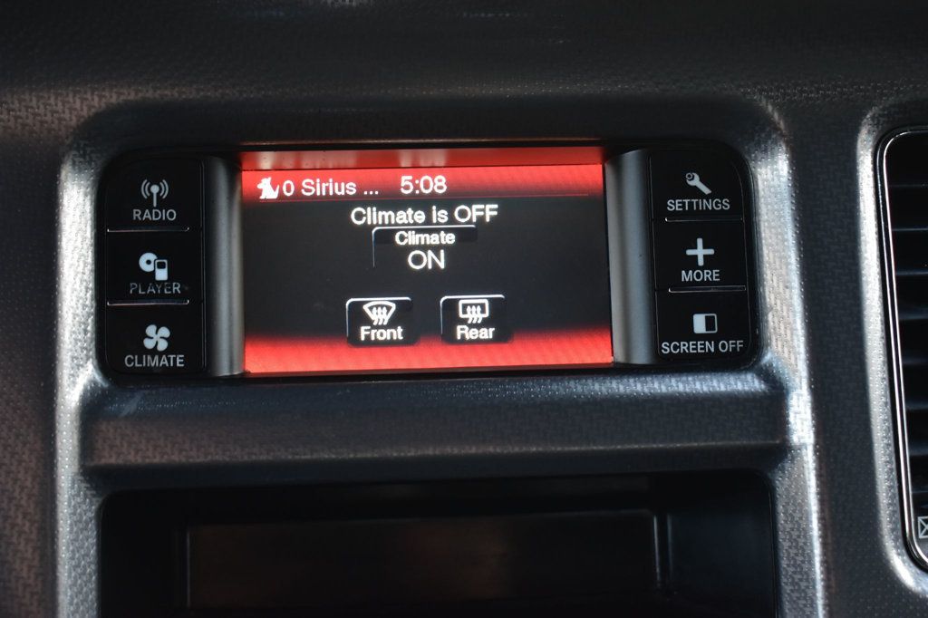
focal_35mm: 60
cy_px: 309
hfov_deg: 33.4
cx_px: 464
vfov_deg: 22.6
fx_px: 1546
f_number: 6.3
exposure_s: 1/15
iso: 1000
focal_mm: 40
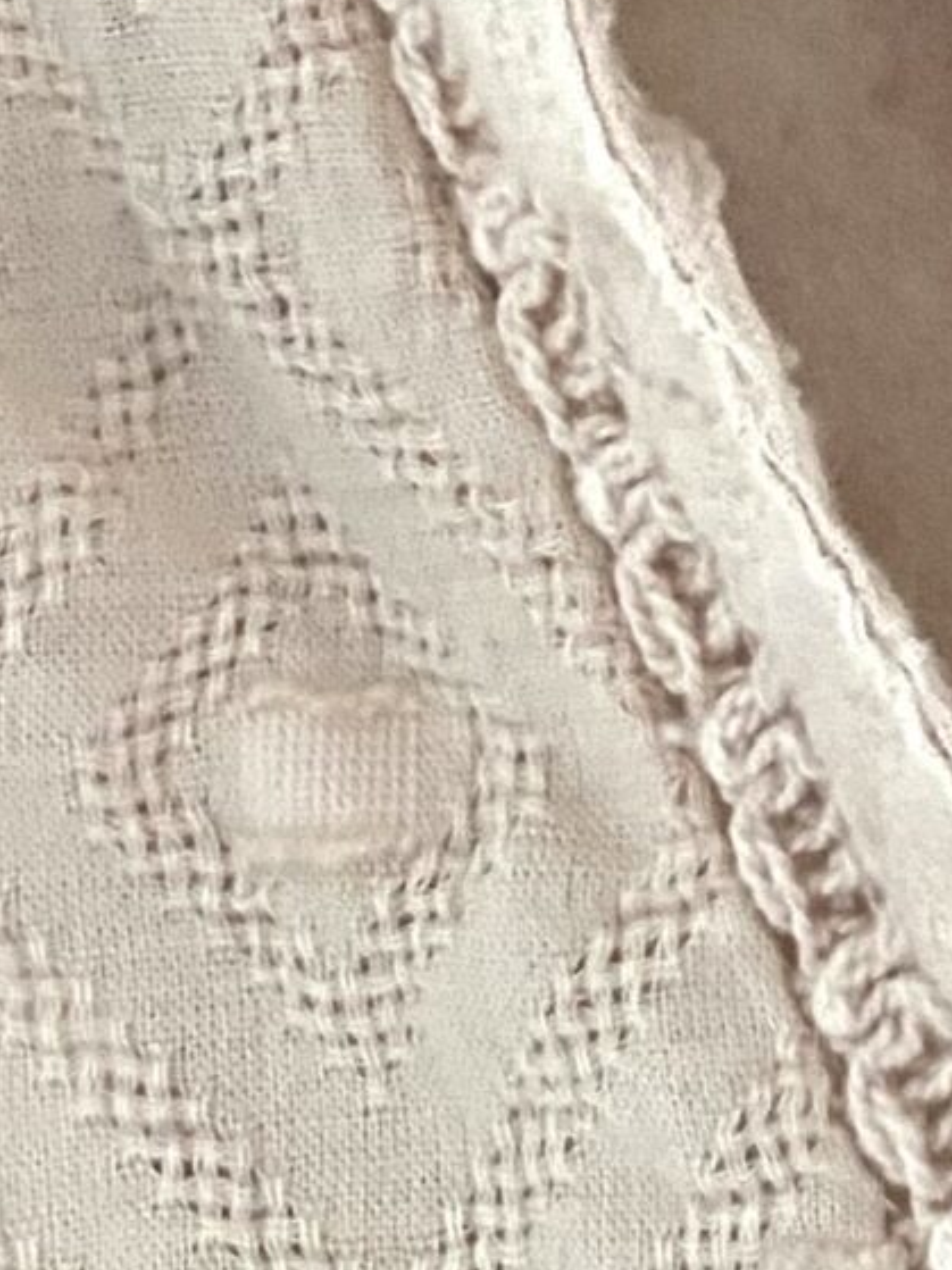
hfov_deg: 11.0
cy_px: -216
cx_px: 2049
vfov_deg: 16.0
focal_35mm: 119
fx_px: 4365
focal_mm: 4.25
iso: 1000
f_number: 1.8
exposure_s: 1/30
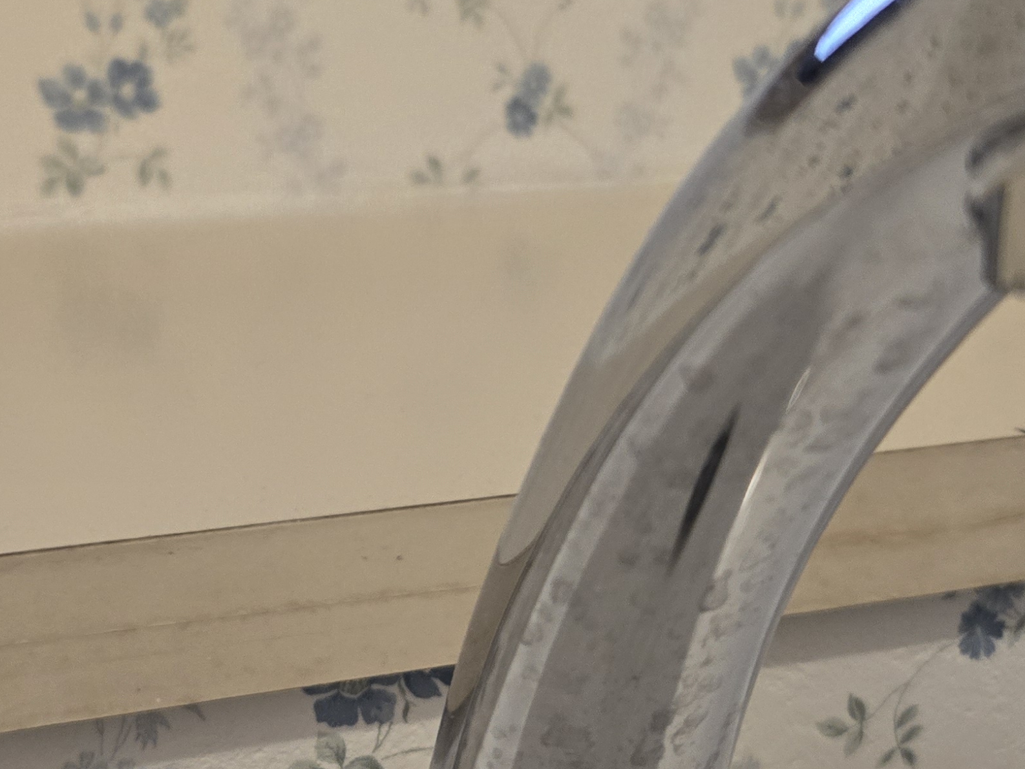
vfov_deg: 25.2
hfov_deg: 33.0
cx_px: 366
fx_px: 1718
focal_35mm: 58
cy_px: 402
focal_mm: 5.4
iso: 400
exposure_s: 1/100
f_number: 1.8
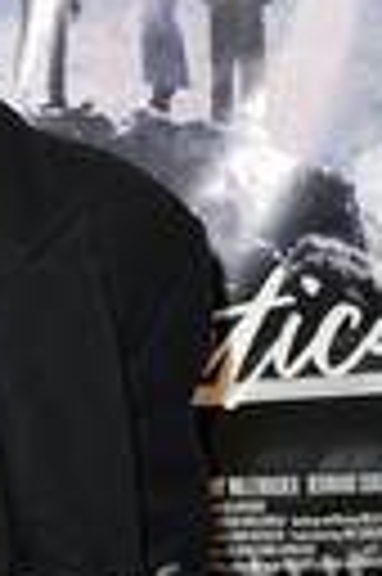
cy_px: 418
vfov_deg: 11.4
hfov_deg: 7.4
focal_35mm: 181
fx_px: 2889
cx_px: -184
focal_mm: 58
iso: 2500
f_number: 9
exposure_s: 1/200
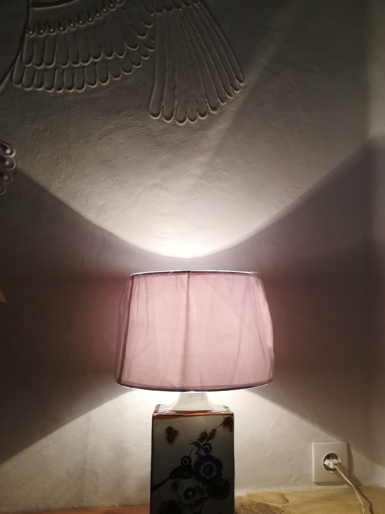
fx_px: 445
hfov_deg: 46.7
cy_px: 283
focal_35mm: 30
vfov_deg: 59.8
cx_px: 215
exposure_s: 1/33.3
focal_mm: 3.83
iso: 100
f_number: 2.2
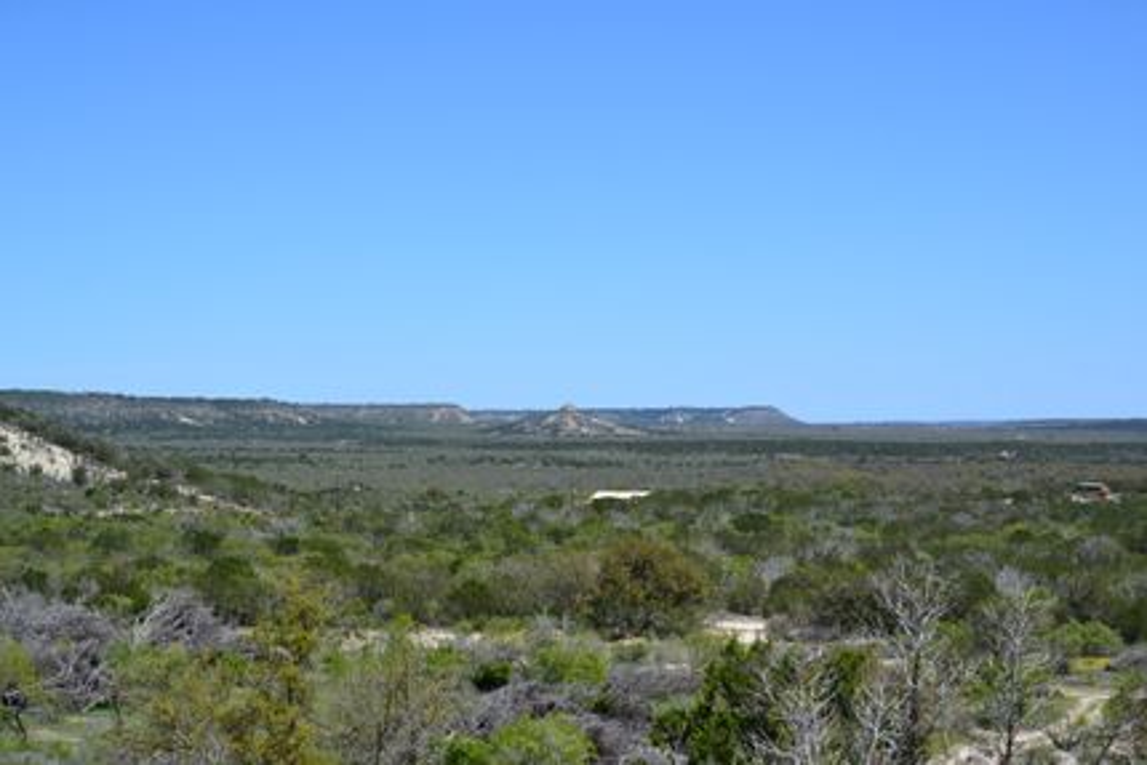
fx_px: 2008
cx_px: 574
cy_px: 382
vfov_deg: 21.6
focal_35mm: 63
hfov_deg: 31.9
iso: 360
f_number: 11
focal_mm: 42
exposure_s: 1/500
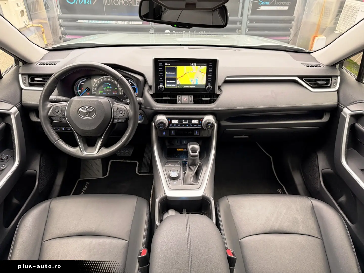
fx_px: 252
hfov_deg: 71.6
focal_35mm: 24
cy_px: 136
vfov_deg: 56.8
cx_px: 182
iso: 250
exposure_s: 1/60
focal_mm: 6.76
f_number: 1.78
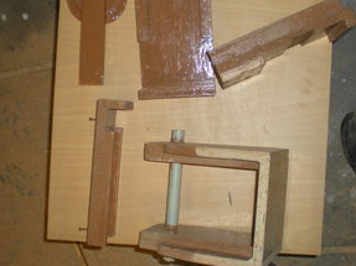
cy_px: 111
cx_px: 215
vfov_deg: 27.5
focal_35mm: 53
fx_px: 545
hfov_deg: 36.0
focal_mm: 6.3
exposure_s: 1/60
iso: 64
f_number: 3.1
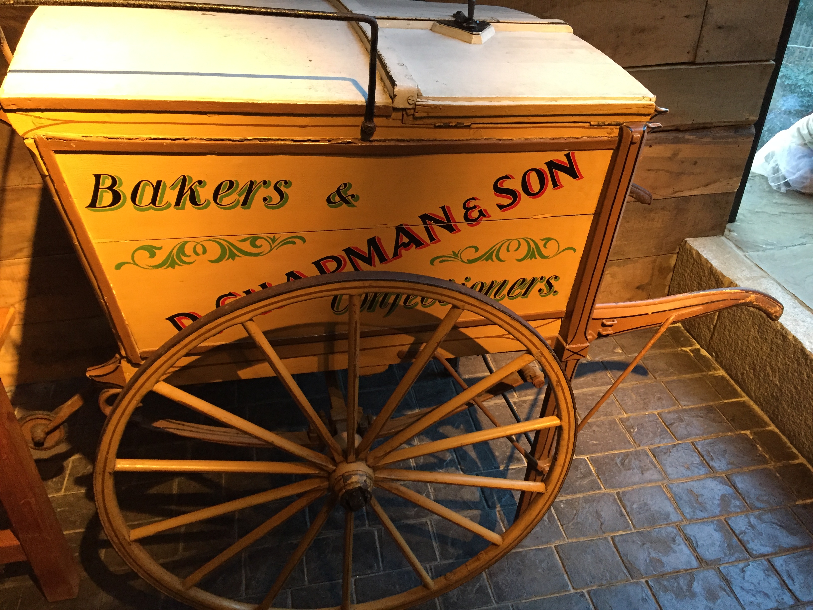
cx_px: 406
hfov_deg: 61.7
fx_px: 681
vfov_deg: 48.2
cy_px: 305
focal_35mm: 29
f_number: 2.2
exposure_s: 1/25
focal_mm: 4.15
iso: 250
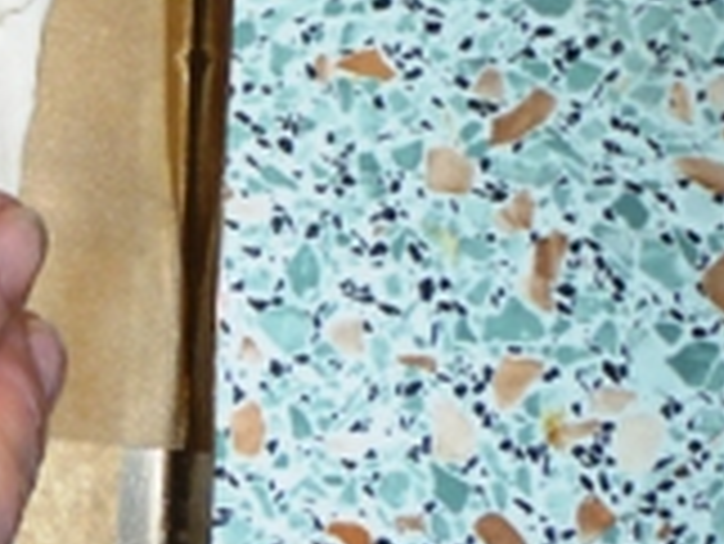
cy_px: -13
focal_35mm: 115
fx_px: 2407
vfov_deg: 12.7
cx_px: -567
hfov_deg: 15.0
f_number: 3.3
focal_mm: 5.2
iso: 100
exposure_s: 1/125
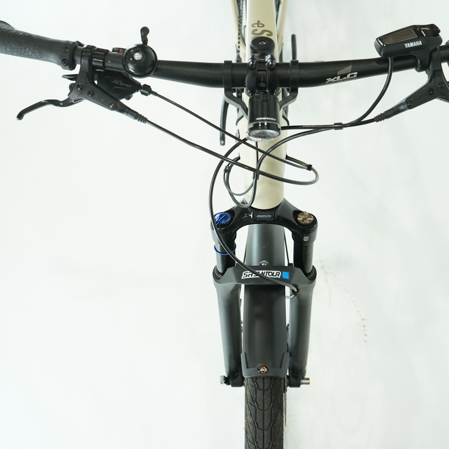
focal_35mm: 43
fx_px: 631
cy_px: 221
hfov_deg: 39.0
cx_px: 269
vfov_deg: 39.2
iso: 1600
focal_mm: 33
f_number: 5
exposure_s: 1/200
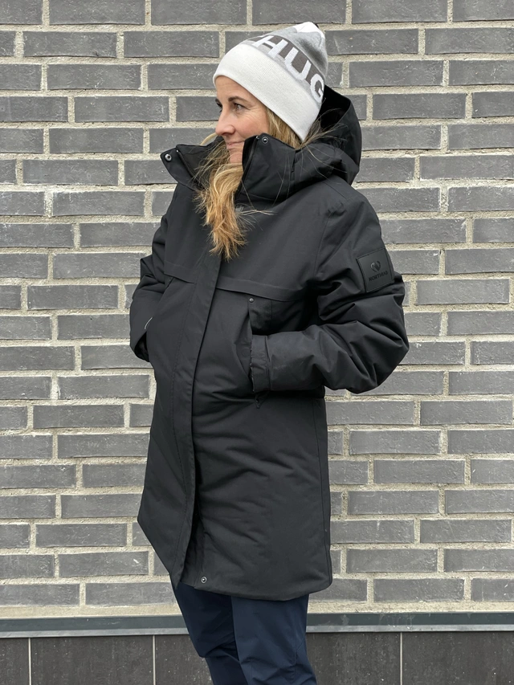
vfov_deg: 36.8
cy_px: 342
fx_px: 1029
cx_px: 257
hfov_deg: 28.0
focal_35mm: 52
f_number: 2
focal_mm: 6
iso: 64
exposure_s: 1/122
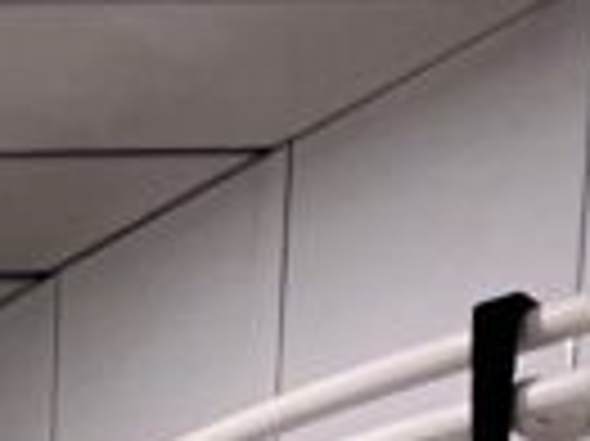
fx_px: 1737
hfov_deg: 18.5
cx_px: -77
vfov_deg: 9.8
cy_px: 1436
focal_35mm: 102
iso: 320
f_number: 1.8
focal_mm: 1.57
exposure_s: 1/50
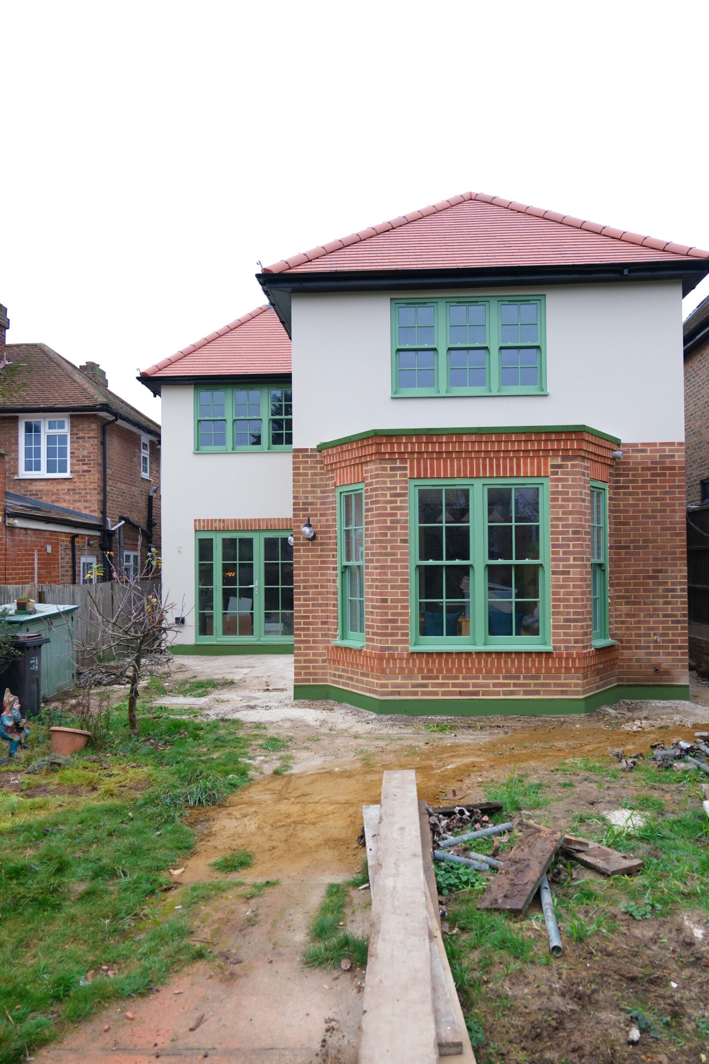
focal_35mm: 25
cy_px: 548
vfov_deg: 71.5
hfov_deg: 51.3
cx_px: 367
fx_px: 738
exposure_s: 1/60
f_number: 4
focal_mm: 16
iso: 125
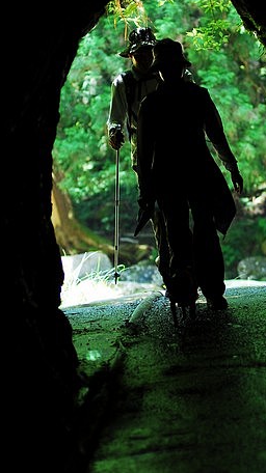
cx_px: 184
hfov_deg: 8.8
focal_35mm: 138
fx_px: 1733
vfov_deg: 15.6
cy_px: 227
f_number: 1.8
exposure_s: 1/250
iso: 200
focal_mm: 50
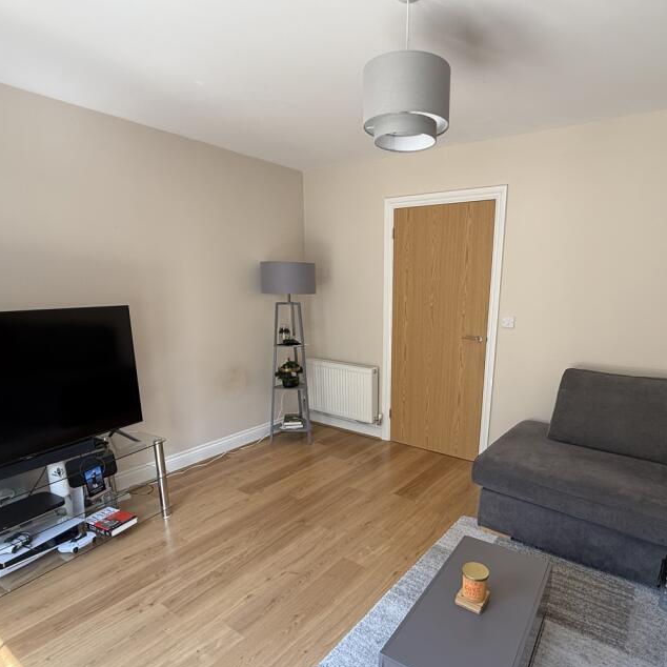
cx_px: 382
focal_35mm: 20
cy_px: 386
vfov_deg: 74.3
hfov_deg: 74.4
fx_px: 436
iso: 80
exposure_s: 1/99
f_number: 2.2
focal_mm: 2.22
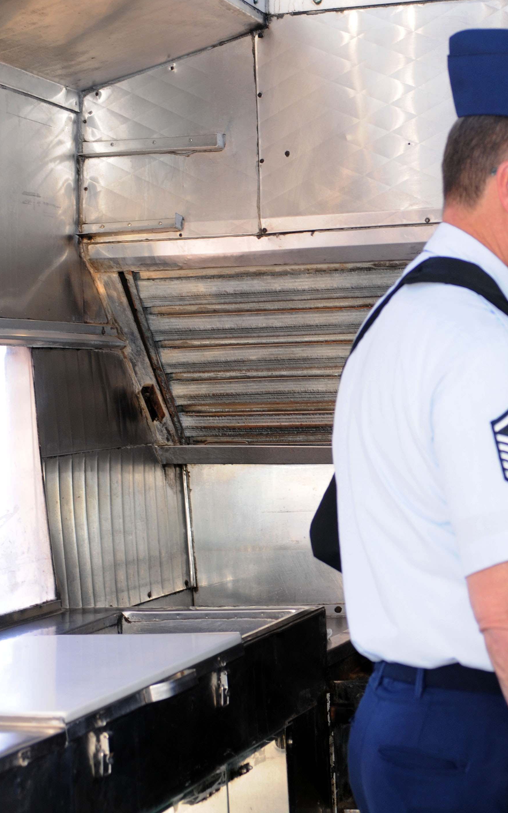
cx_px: 523
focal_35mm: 65
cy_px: 408
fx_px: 1440
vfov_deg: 31.5
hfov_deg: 19.4
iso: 200
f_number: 3.5
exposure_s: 1/60
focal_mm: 28
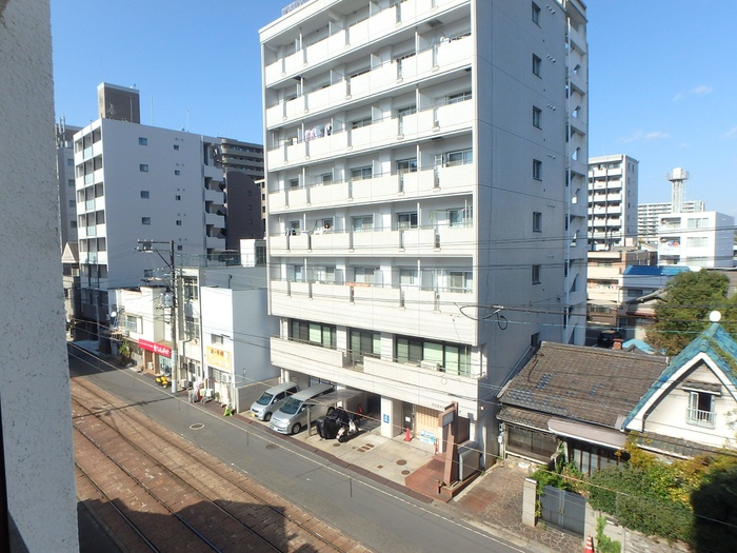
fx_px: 447
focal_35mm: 21
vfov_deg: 63.4
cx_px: 368
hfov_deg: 79.0
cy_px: 276
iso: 125
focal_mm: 3.7
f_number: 6
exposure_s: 1/400
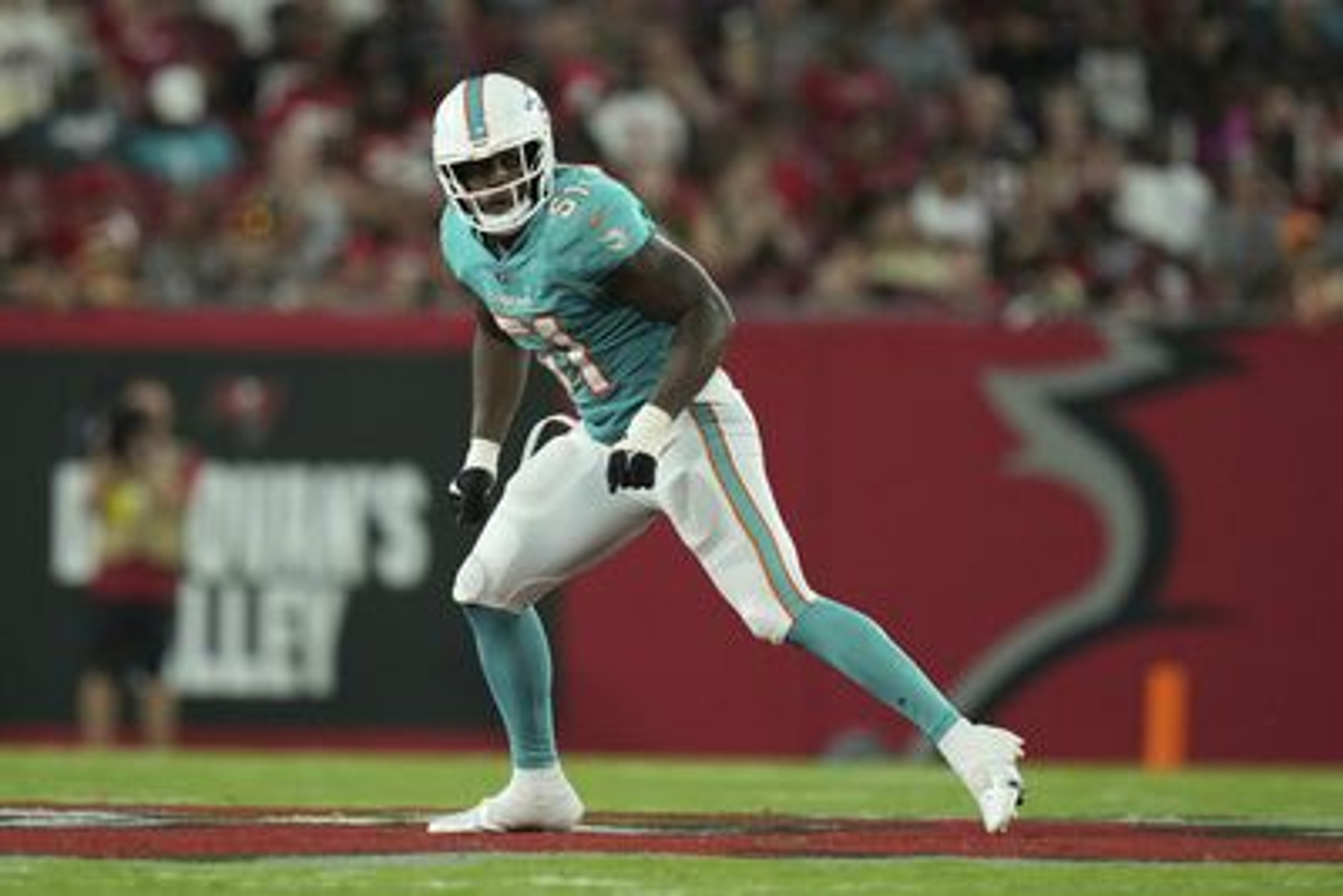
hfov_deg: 3.4
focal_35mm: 600
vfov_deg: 2.3
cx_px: 672
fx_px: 22390
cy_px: 448
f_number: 2.8
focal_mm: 400
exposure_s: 1/1600
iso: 2000
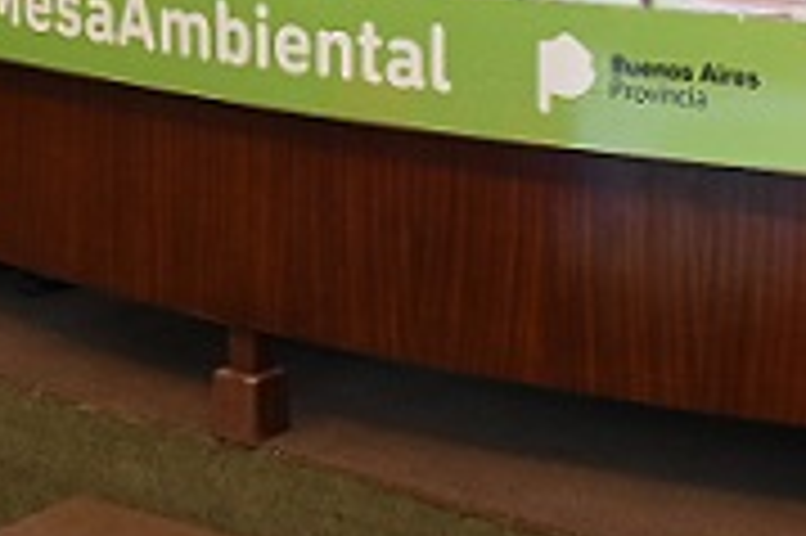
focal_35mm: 101
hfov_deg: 19.8
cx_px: 727
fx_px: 2259
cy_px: -270
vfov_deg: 12.8
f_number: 6.3
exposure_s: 1/125
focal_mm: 30
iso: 4000
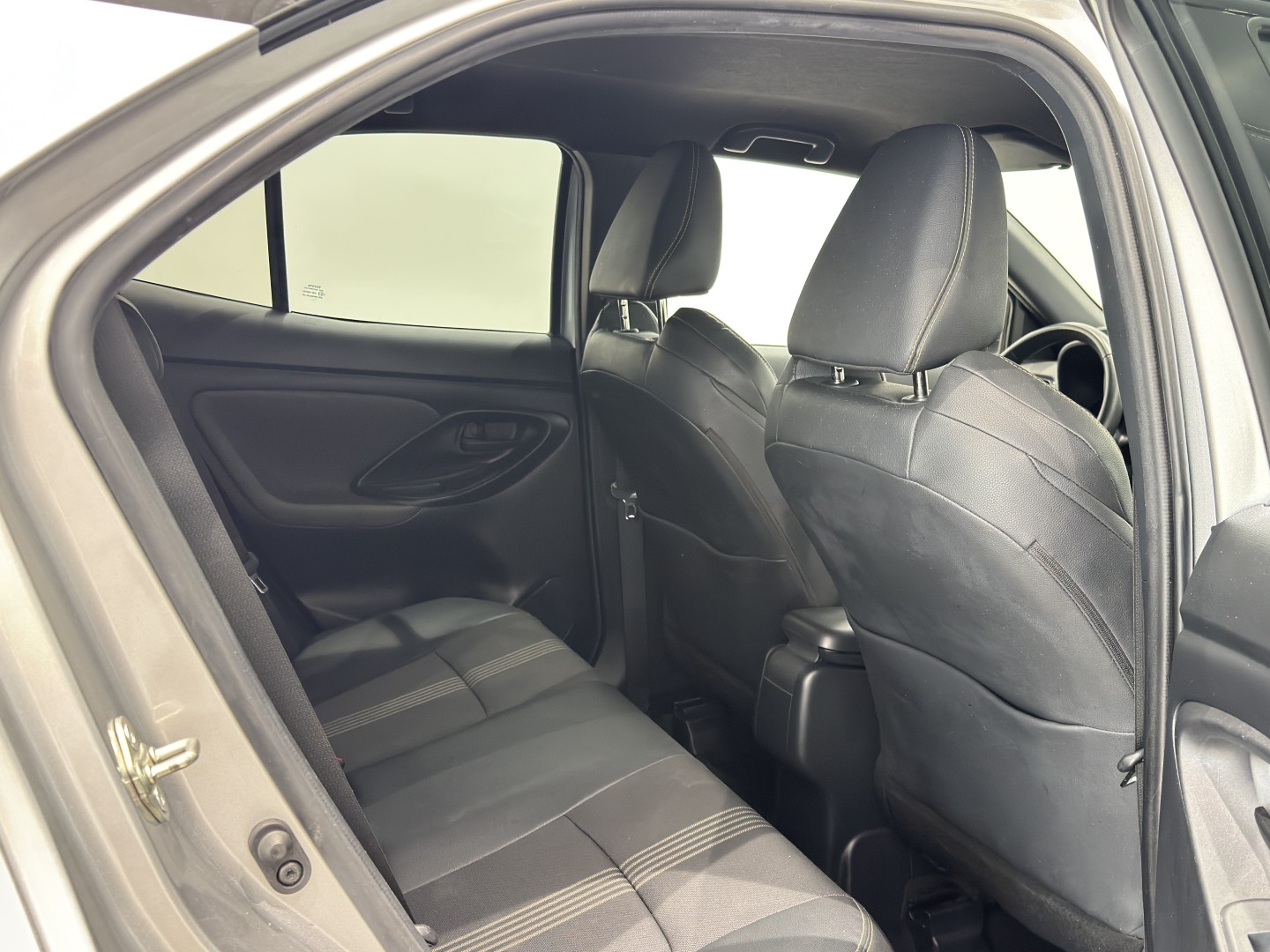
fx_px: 1284
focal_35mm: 35
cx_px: 635
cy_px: 476
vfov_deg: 40.7
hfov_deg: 52.6
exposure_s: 1/33
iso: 320
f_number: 1.78
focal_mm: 6.76
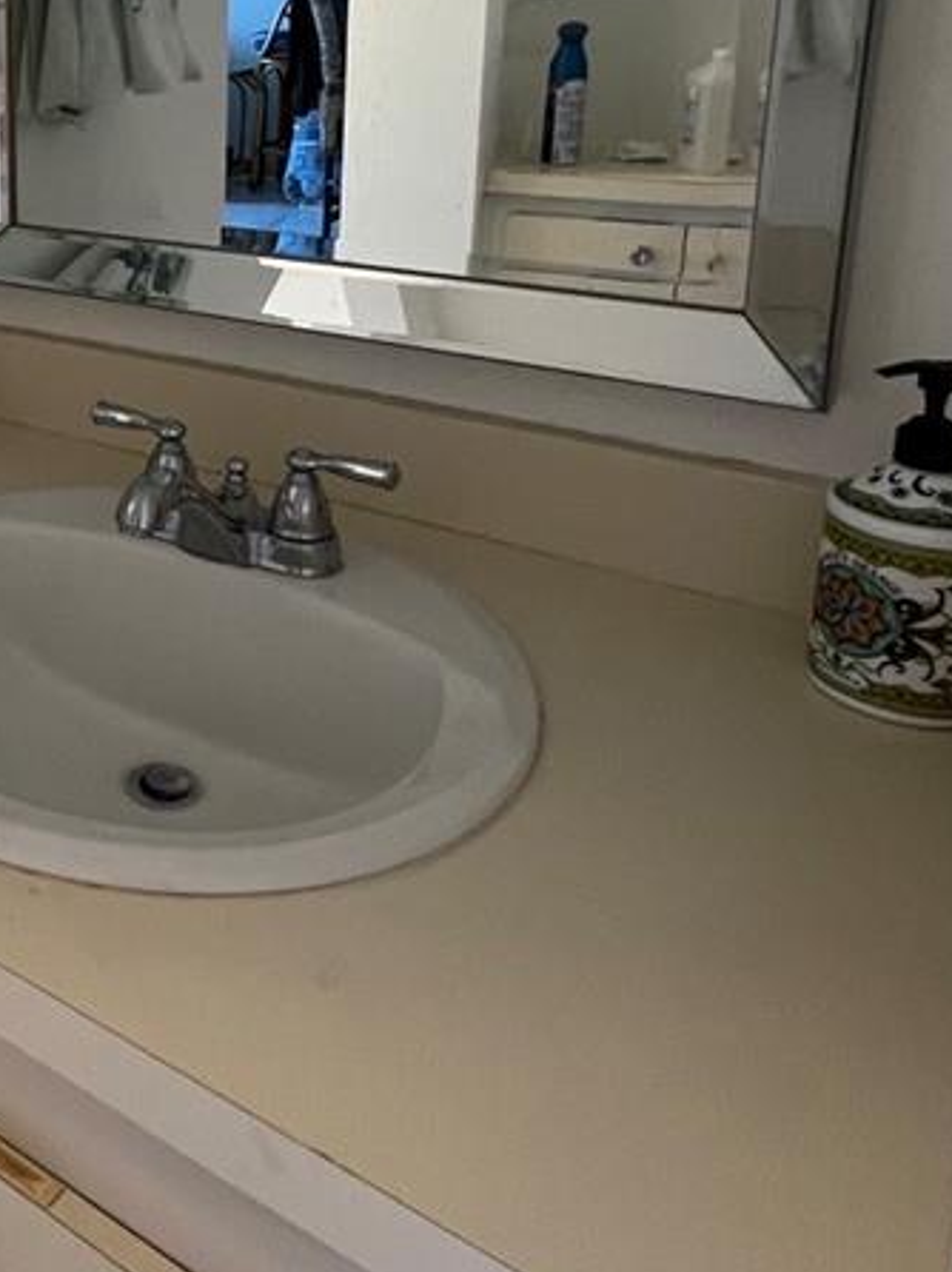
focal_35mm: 35
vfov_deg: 49.8
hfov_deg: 32.3
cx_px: -239
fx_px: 1285
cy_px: 268
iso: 200
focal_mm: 1.57
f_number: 1.8
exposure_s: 1/60
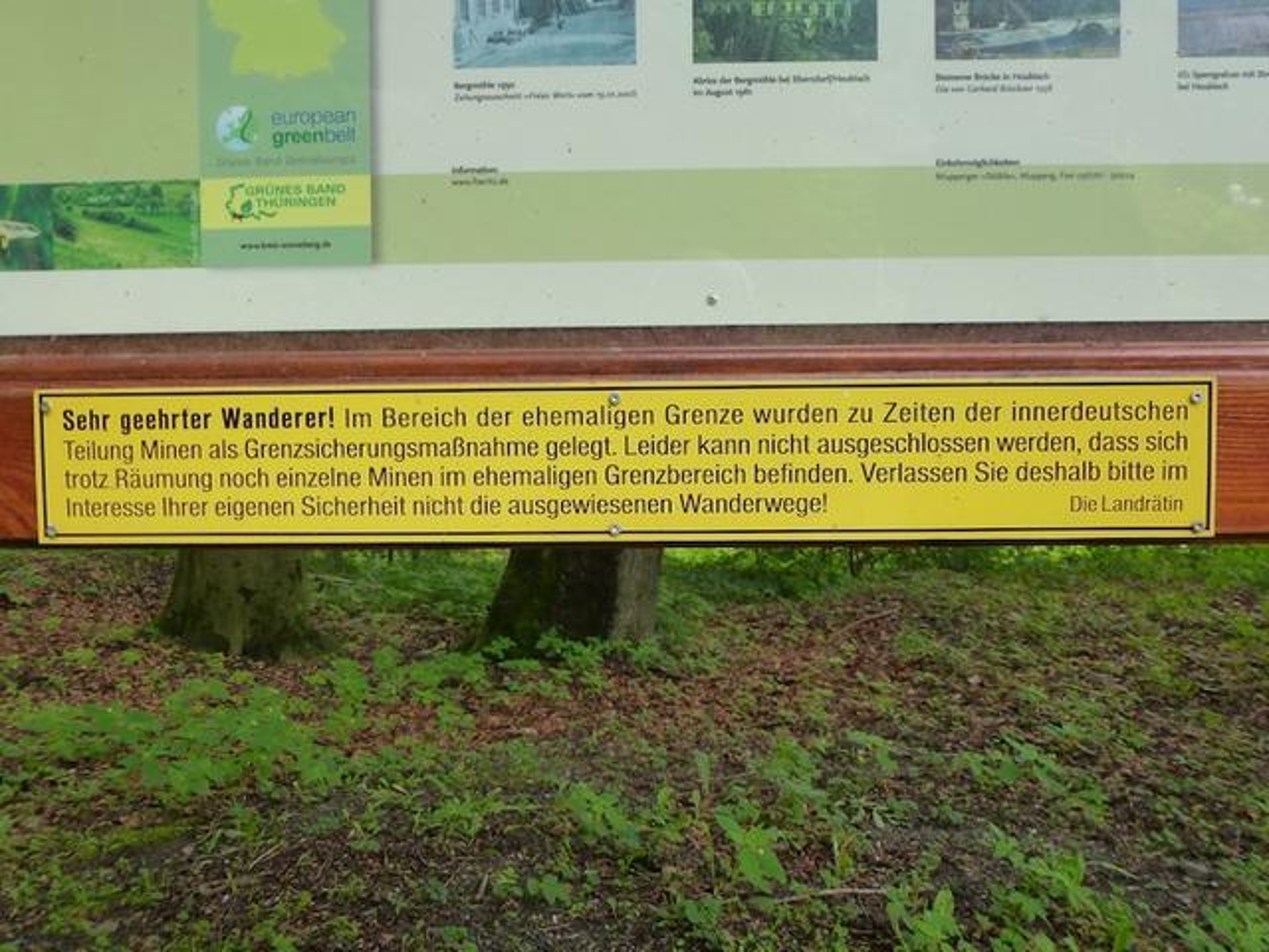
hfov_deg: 65.3
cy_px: 476
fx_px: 990
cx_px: 634
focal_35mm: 27
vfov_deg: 51.4
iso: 160
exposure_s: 1/80
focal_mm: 4.7
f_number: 3.4
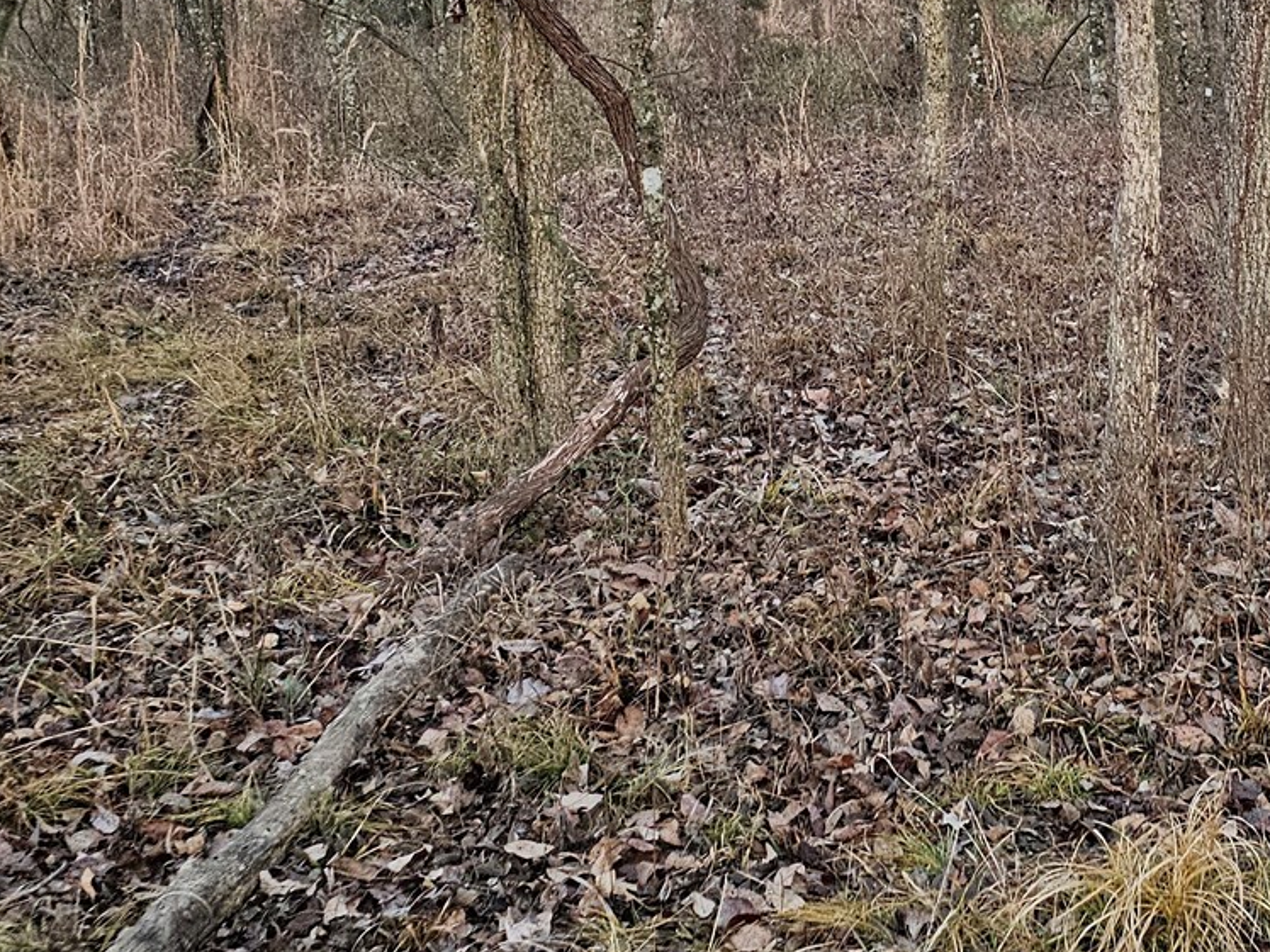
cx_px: 1051
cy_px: 222
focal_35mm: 59
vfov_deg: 24.5
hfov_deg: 31.7
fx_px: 2165
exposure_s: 1/120
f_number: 1.7
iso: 500
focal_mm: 6.3
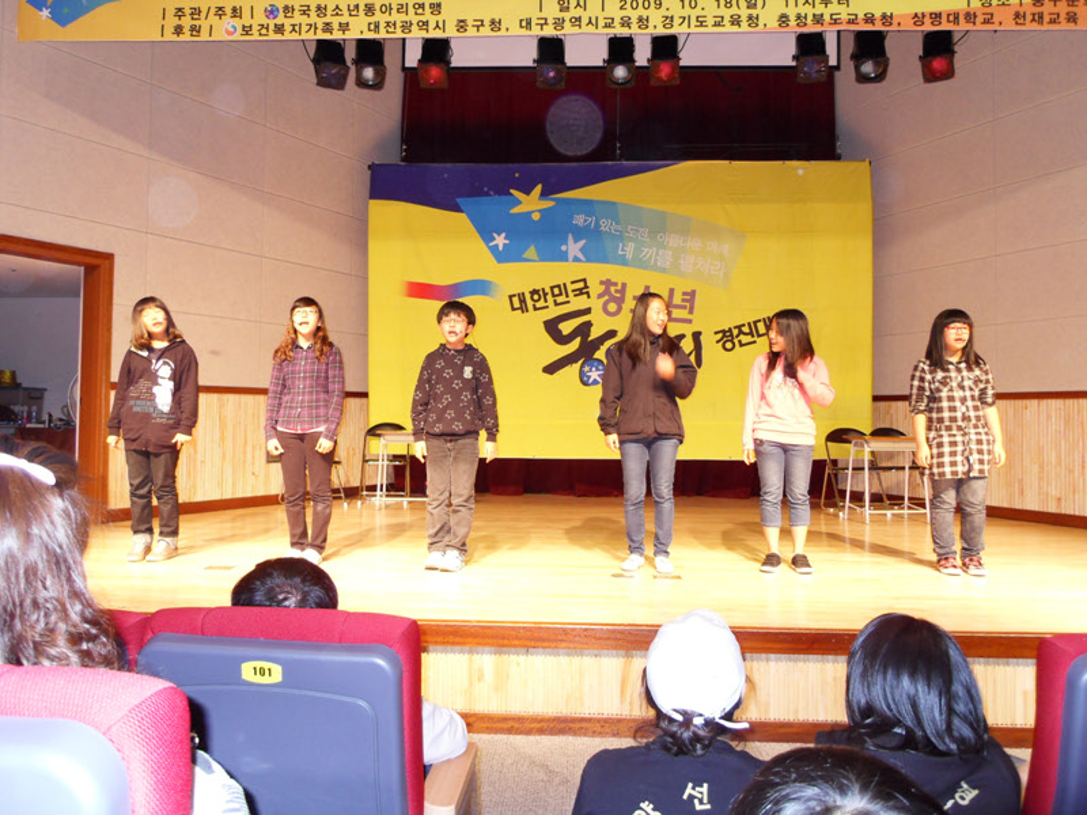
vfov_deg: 49.7
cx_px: 544
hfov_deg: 63.4
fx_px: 879
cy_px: 408
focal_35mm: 28
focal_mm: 6
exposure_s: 1/45
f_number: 2.8
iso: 200
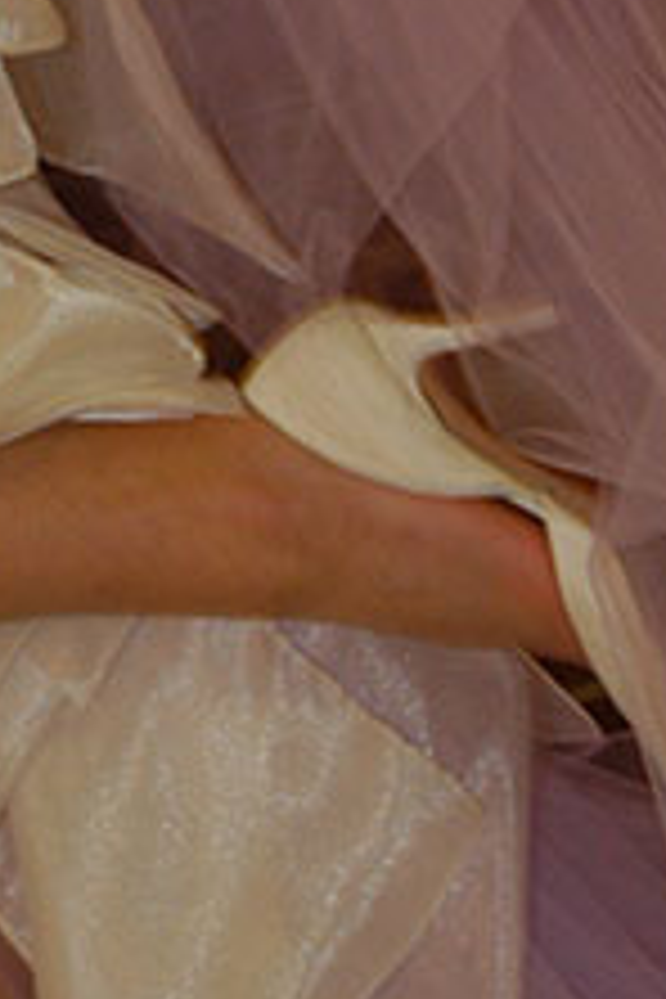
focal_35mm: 166
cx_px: -290
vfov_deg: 12.0
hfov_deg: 8.1
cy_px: -324
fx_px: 4606
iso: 500
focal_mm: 24
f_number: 4.5
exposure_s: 1/20
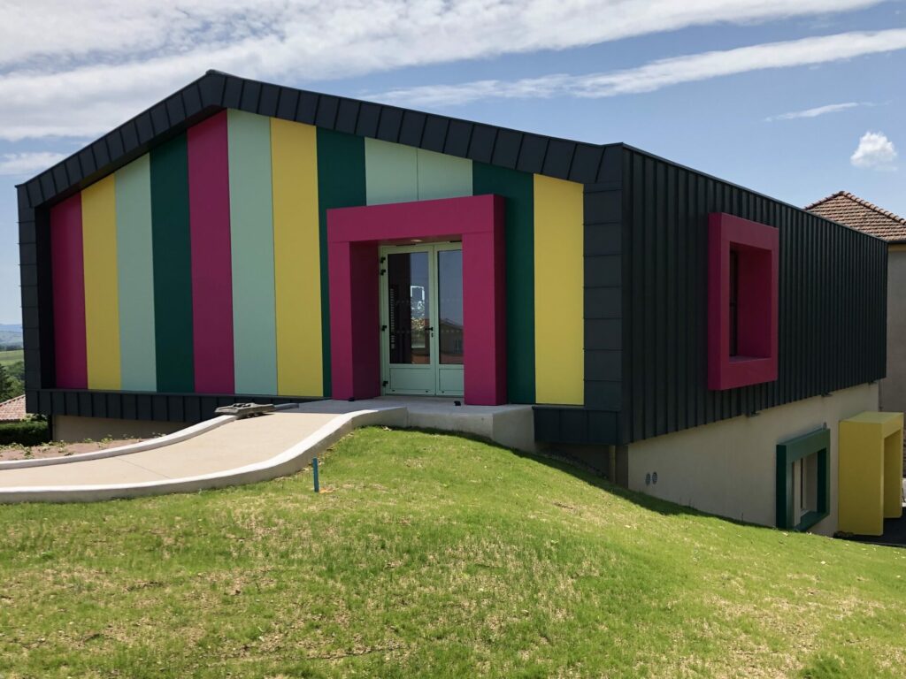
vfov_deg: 49.7
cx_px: 453
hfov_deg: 63.4
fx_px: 733
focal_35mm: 28
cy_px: 340
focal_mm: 4
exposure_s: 1/2183
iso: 20
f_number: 1.8
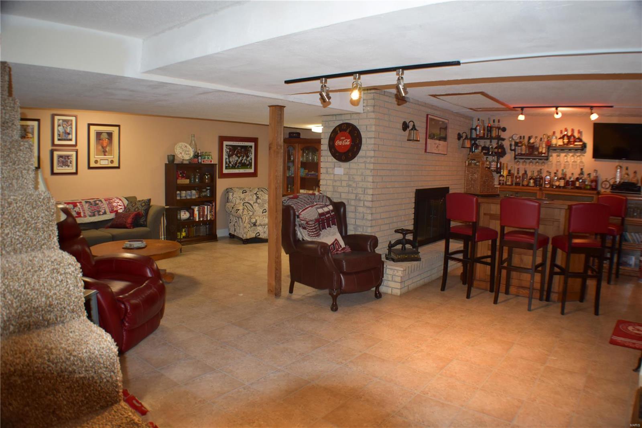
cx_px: 321
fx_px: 562
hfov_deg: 59.5
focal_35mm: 32
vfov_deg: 41.7
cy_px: 214
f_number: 3.8
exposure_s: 1/30
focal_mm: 21
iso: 500
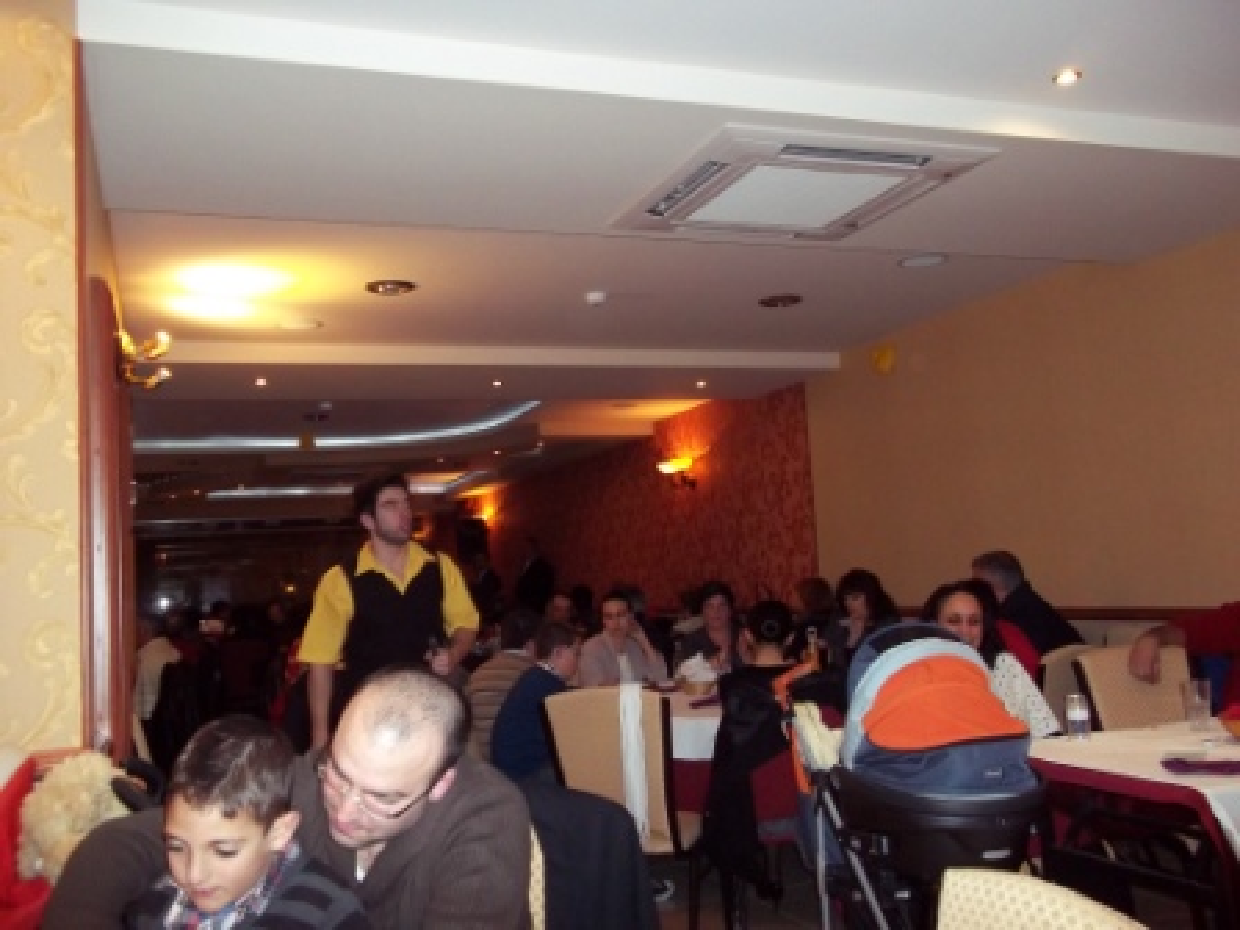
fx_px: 1146
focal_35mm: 32
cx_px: 620
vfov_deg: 44.2
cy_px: 465
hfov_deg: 56.8
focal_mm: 5.7
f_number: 2.9
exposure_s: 1/30
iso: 250
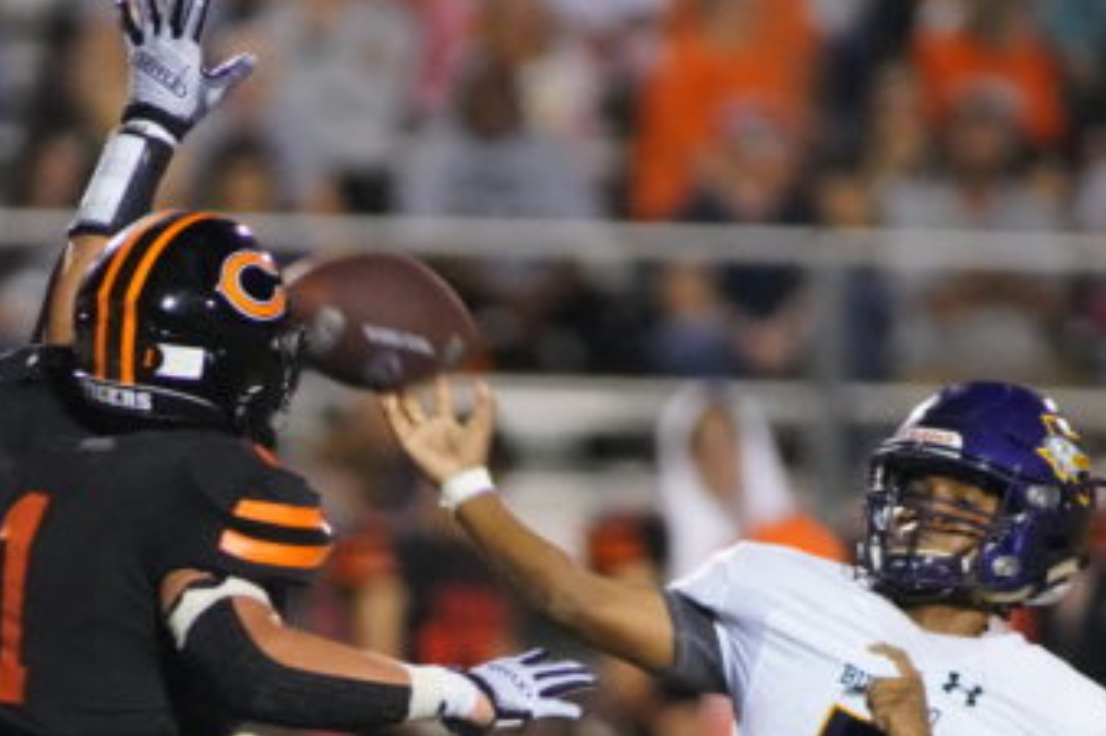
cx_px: 357
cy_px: 895
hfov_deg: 2.3
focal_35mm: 910
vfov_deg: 1.5
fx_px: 27942
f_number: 2.8
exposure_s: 1/800
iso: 12800
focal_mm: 300
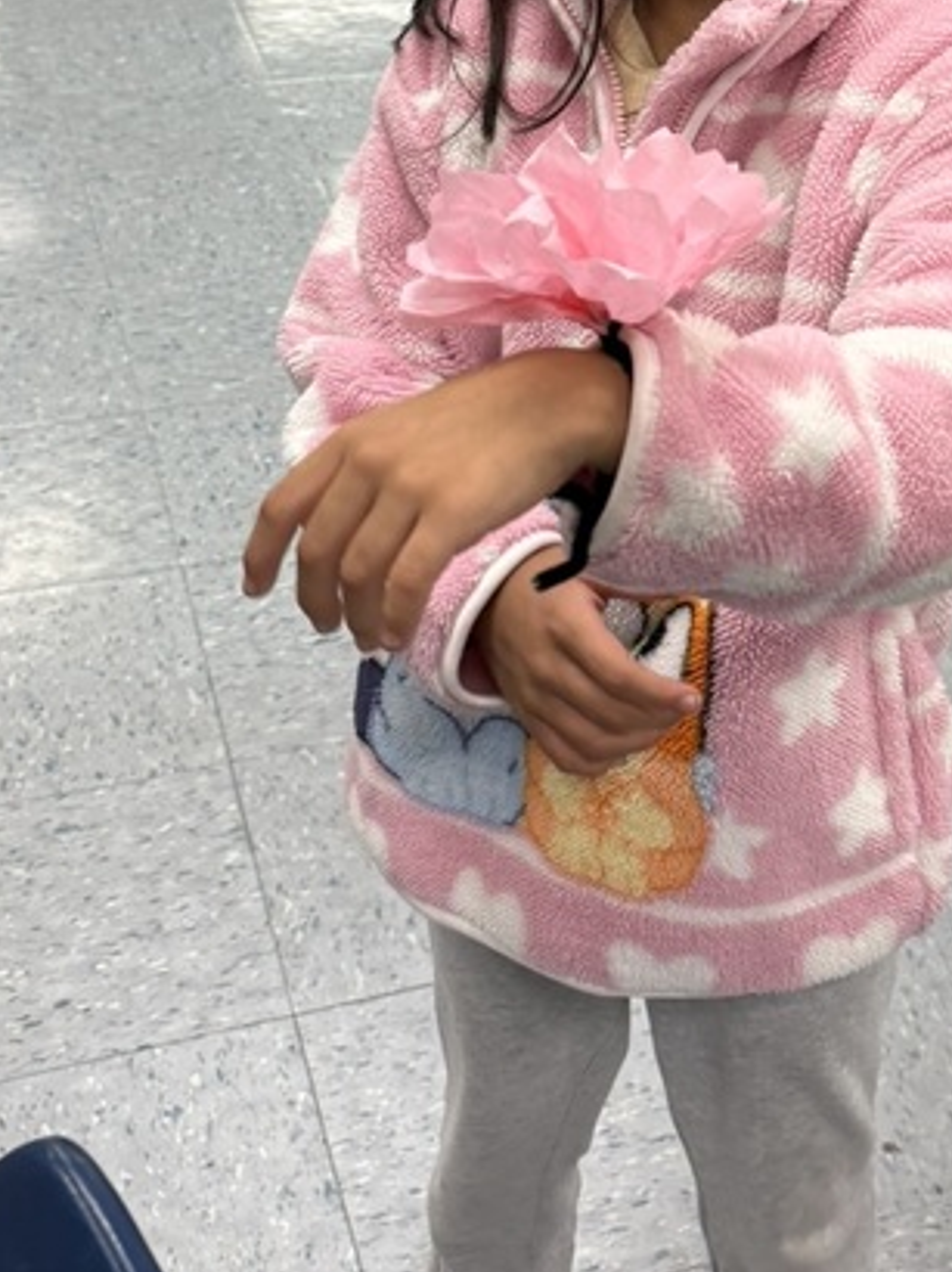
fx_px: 2202
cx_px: 704
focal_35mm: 60
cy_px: 130
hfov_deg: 24.2
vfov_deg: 30.8
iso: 200
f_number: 1.78
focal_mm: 6.76
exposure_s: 1/120
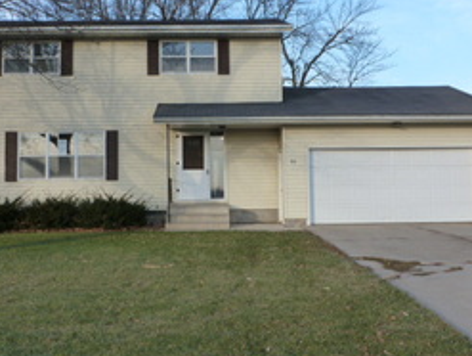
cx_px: 225
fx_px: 574
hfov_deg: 44.7
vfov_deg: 34.3
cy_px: 144
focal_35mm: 42
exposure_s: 1/250
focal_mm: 5.4
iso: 160
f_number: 4
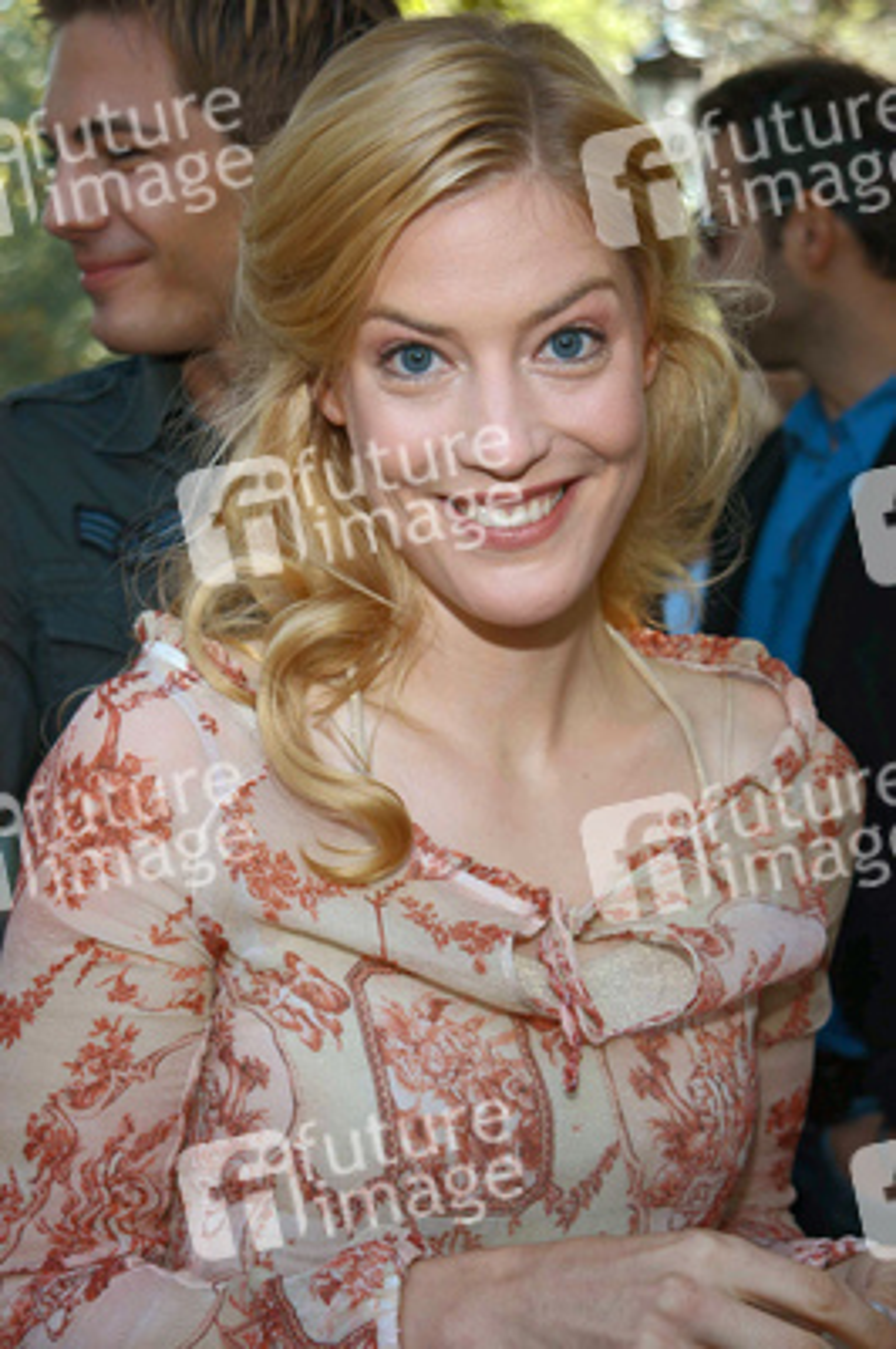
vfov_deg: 29.9
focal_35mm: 68
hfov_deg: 20.1
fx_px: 2524
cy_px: 674
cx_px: 448
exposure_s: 1/80
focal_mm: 45
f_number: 5.6
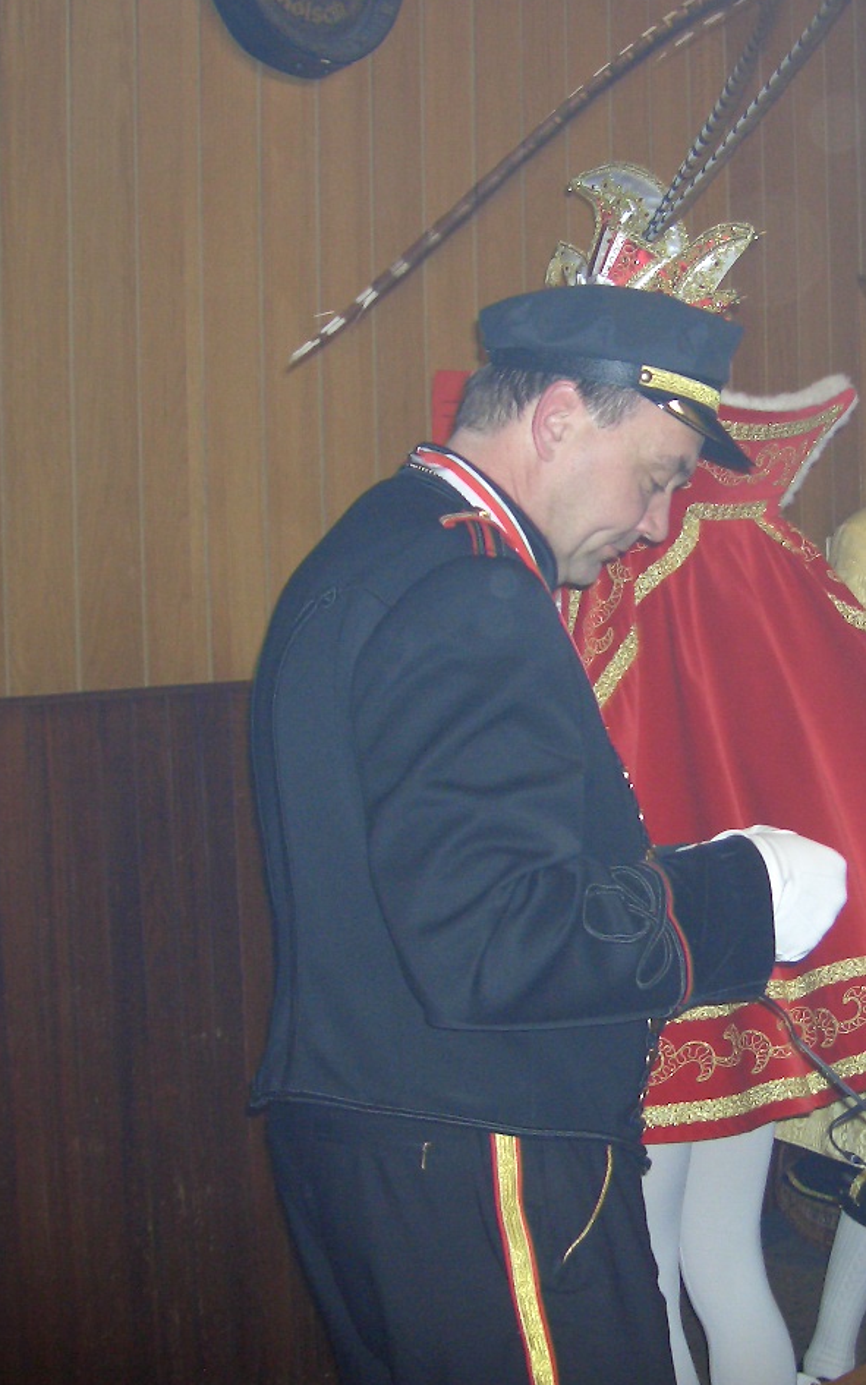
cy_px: 684
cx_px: 743
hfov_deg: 22.7
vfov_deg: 36.3
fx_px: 2114
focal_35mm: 56
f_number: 2.8
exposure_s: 1/60
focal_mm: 8
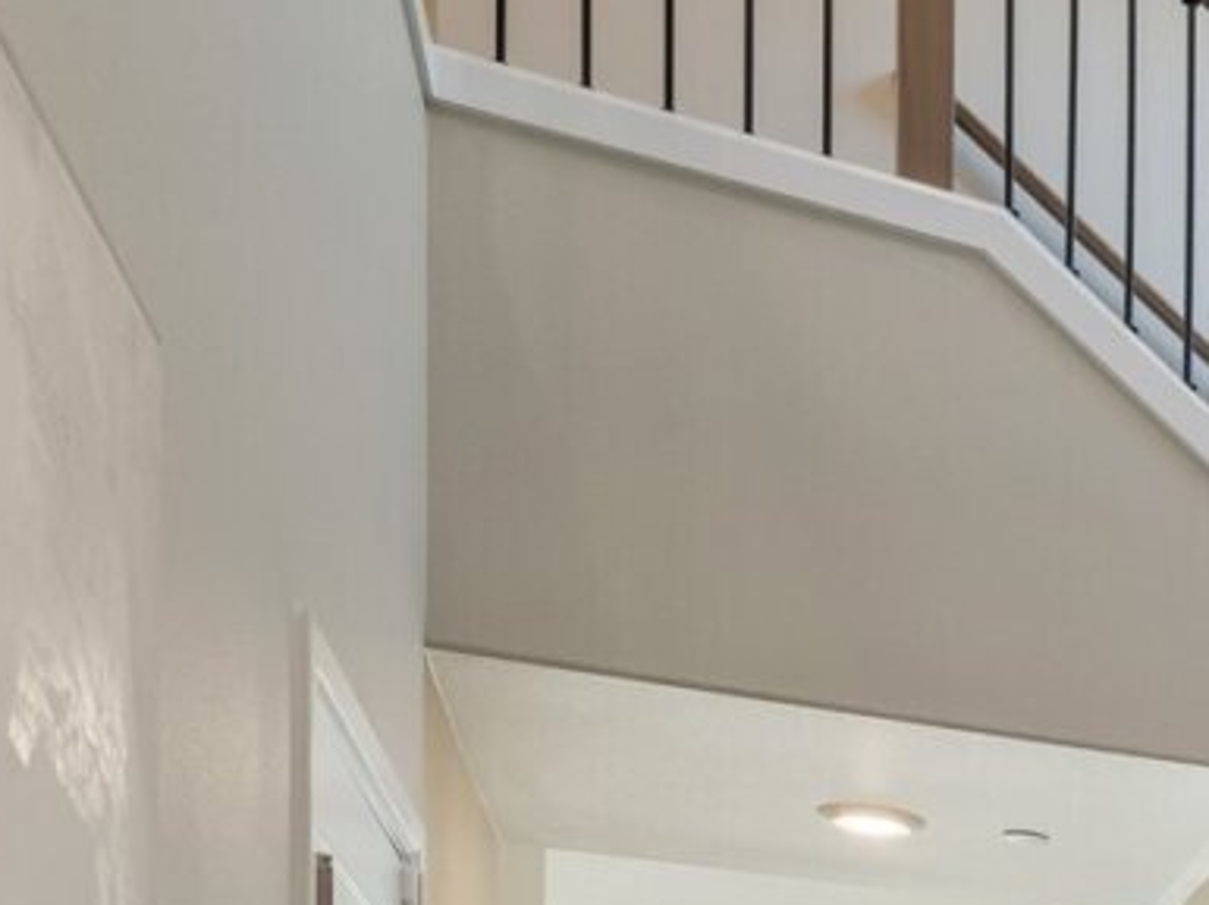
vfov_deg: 21.5
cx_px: 1953
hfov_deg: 23.8
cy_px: 1334
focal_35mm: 58
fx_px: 2015
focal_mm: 16.5
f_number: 9
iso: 400
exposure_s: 1/13
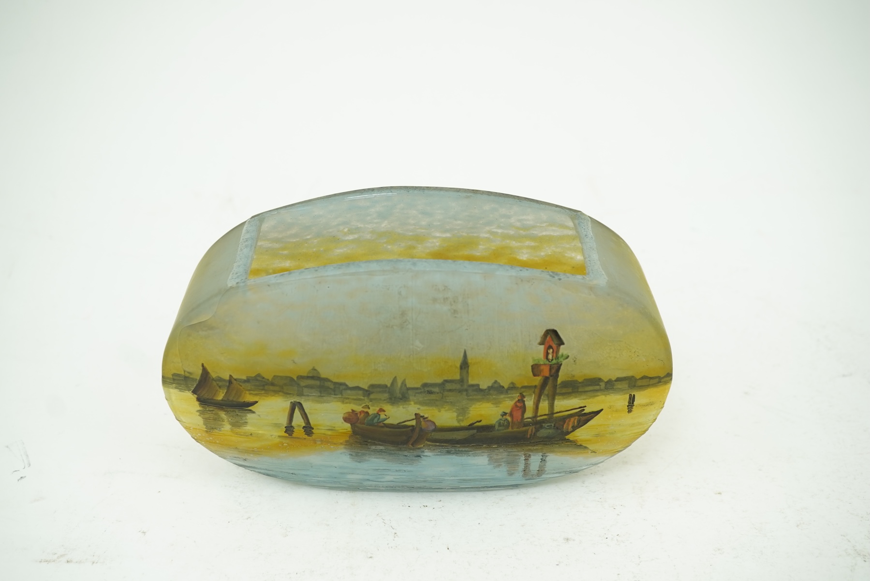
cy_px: 290
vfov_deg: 29.9
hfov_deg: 43.6
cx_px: 435
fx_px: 1088
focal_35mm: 45
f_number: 8
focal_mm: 30
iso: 500
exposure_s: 1/40
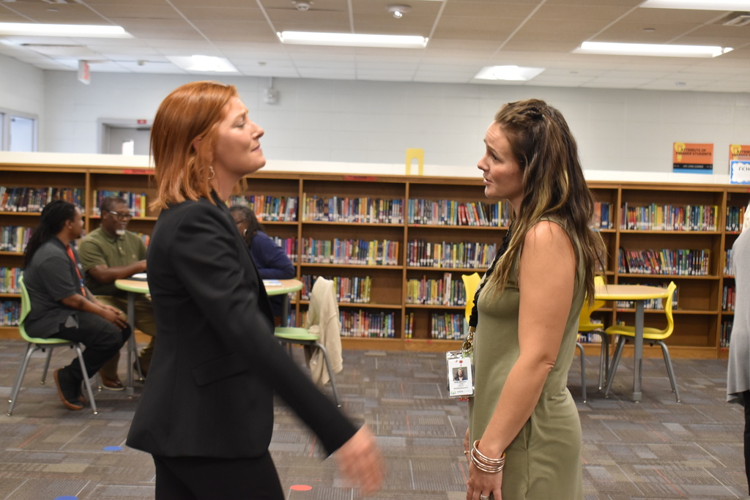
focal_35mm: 54
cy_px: 250
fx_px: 1125
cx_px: 375
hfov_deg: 36.9
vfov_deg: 25.1
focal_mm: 36
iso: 900
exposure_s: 1/60
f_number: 7.1
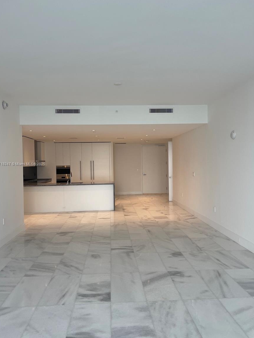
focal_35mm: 27
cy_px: 164
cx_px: 123
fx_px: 264
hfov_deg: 51.3
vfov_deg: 65.3
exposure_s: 1/120
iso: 32
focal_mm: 4.2
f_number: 1.6
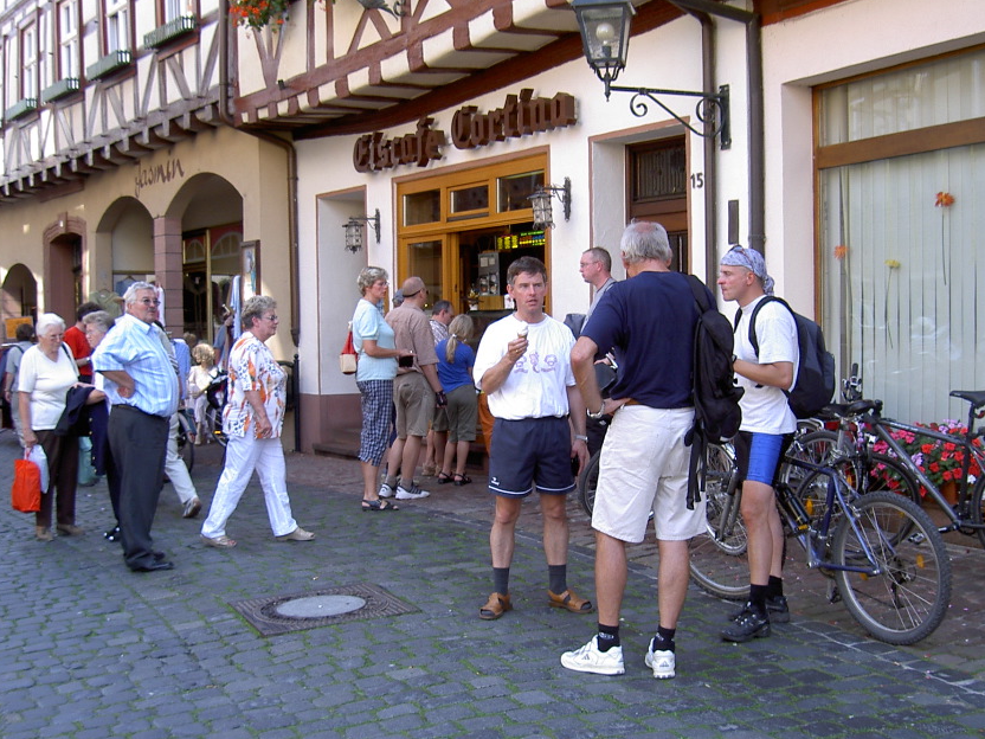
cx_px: 495
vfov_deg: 32.2
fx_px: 1280
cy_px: 410
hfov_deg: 42.1
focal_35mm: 45
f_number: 2.8
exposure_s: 1/139
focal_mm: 8
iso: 100
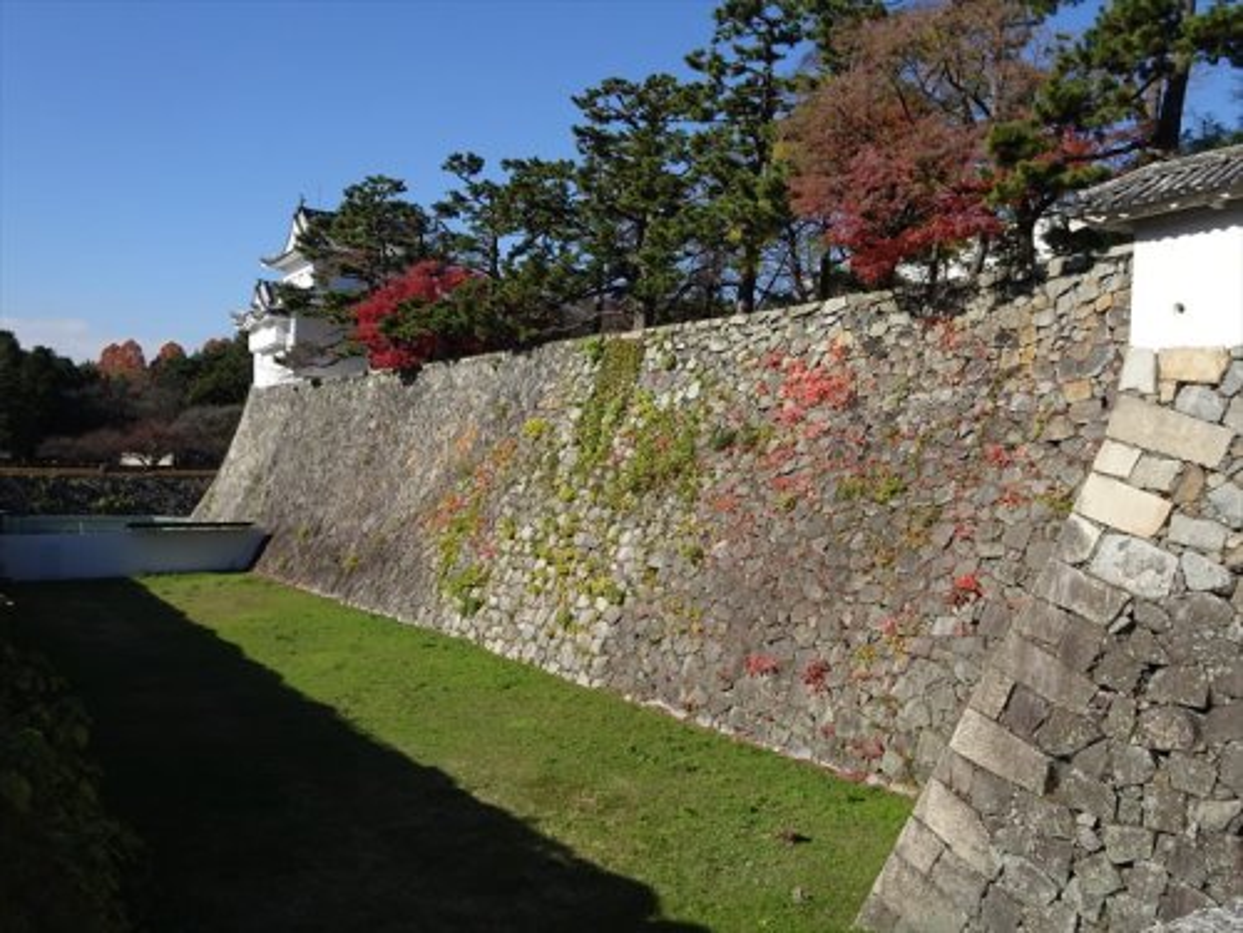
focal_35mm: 30
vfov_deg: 46.8
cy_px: 466
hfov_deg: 60.0
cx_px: 622
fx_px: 1077
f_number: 4
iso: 80
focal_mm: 5.09
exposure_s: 1/800
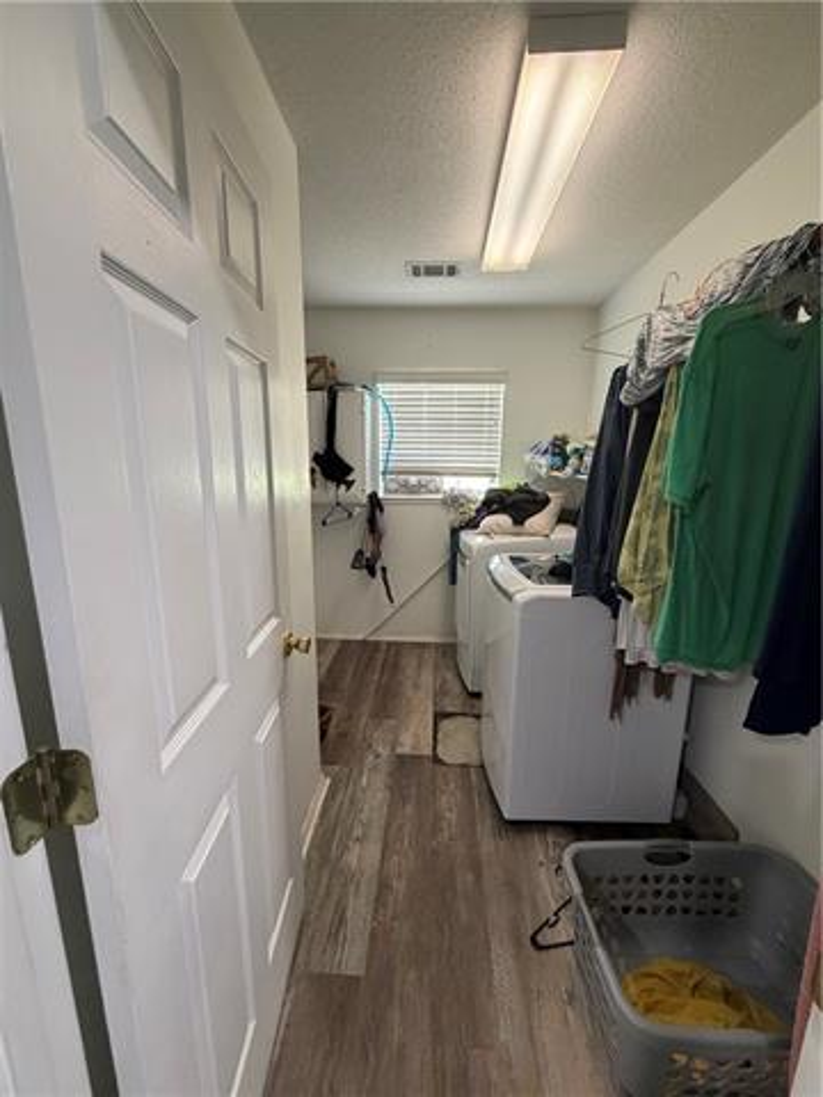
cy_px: 548
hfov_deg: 85.7
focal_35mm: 14
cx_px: 412
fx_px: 444
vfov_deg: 102.1
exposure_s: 1/60
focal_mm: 2.22
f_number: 2.2
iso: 320
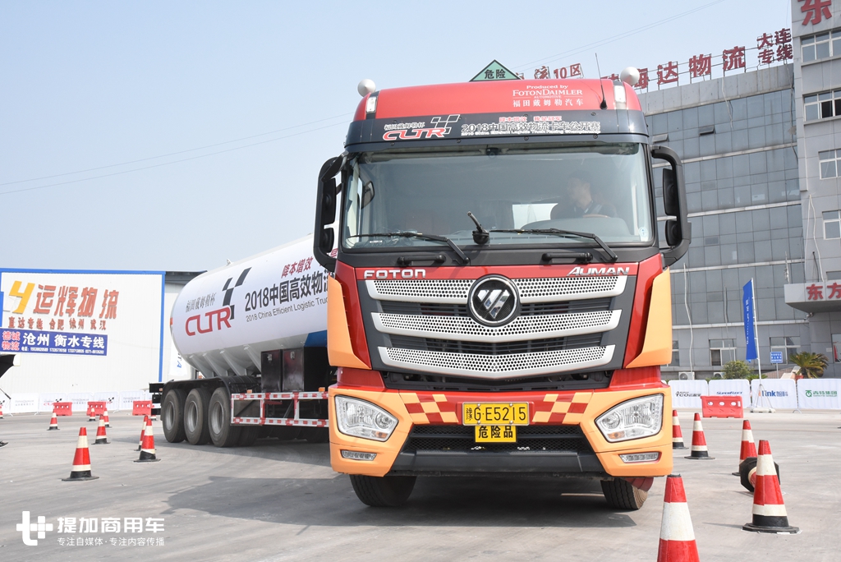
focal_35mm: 38
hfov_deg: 50.7
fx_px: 888
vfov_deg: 35.1
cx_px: 420
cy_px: 281
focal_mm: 38
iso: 3200
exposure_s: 1/1000
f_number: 16
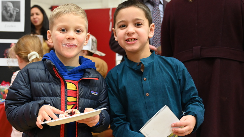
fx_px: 323
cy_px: 72
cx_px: 109
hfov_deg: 41.3
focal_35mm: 50
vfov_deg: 23.9
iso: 3200
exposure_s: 1/100
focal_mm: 39
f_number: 4
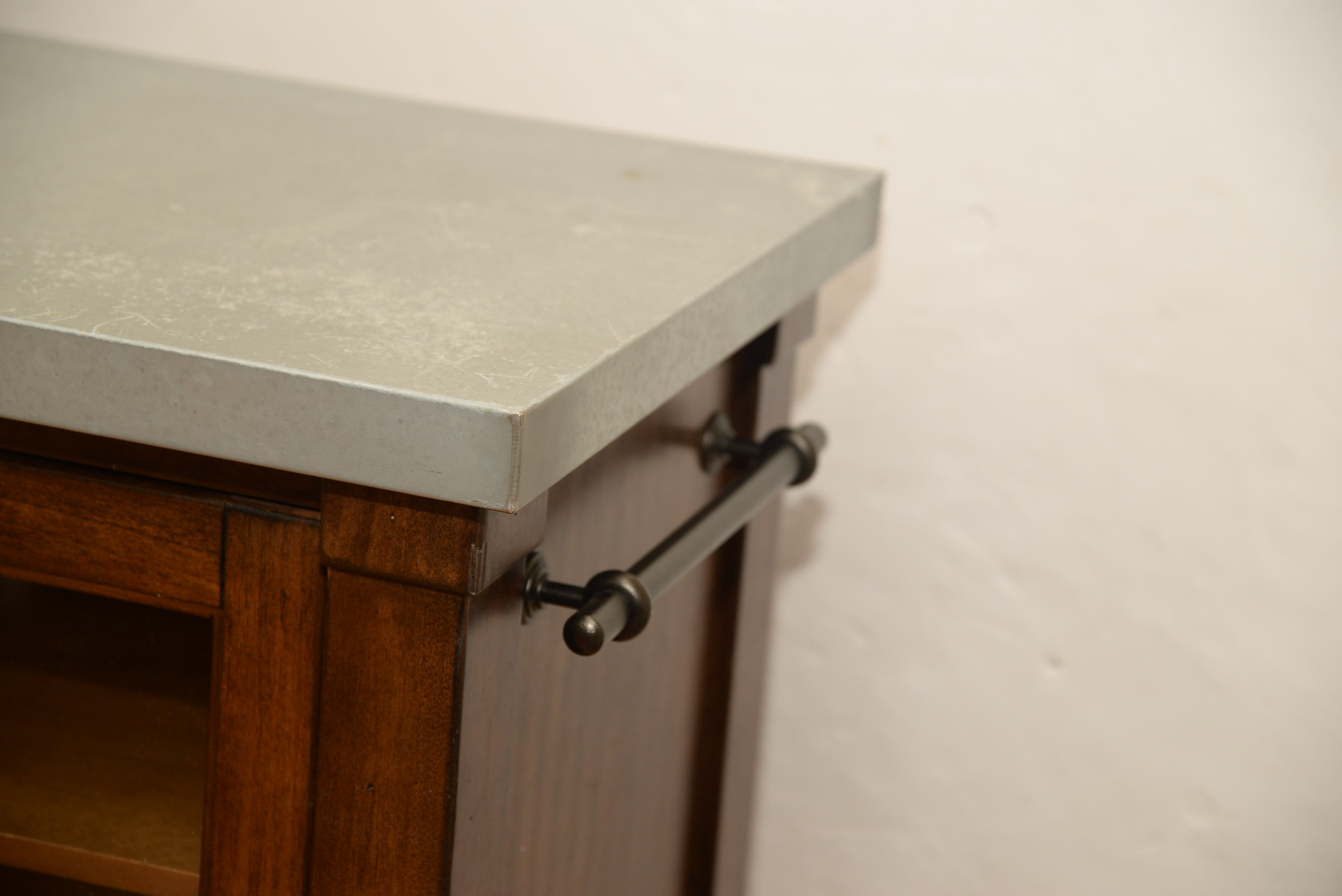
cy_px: 448
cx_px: 671
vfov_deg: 16.1
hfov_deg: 23.9
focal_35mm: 85
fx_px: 3170
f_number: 4.5
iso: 400
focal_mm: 85
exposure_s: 1/125
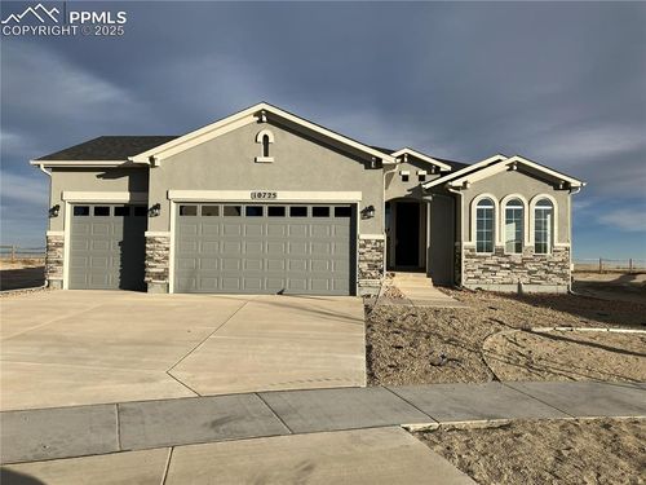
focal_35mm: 28
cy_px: 242
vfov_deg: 49.7
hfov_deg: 63.4
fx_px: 523
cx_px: 323
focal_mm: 3.99
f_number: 1.8
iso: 32
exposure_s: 1/2433
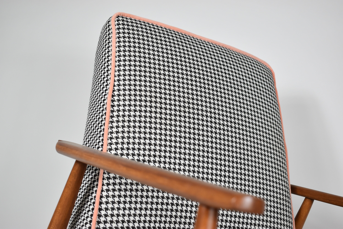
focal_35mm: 51
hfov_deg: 38.9
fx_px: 486
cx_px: 172
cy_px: 114
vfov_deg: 26.5
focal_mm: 34
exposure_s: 1/125
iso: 800
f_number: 5
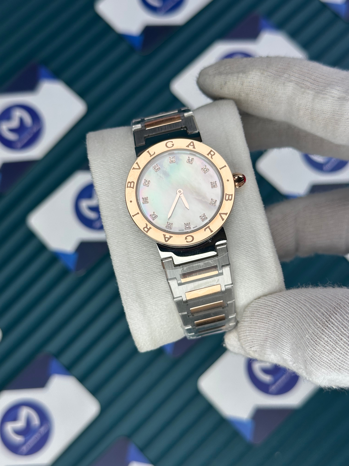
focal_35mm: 48
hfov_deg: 30.3
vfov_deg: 39.7
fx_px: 645
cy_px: 233
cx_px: 174
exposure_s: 1/1639
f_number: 1.78
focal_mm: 6.86
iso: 64
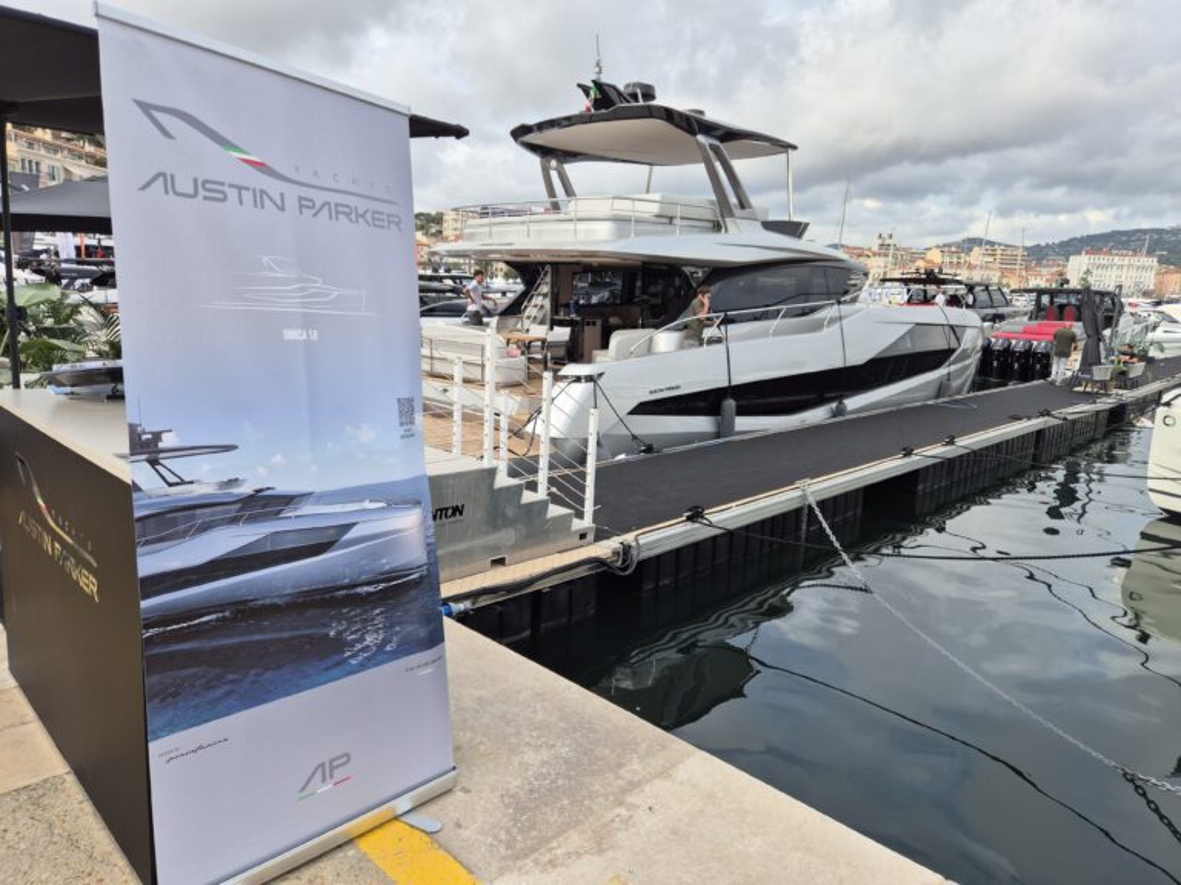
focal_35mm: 23
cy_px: 442
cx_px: 590
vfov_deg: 58.9
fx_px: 785
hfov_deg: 73.9
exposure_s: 1/732
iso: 25
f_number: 1.8
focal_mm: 5.4
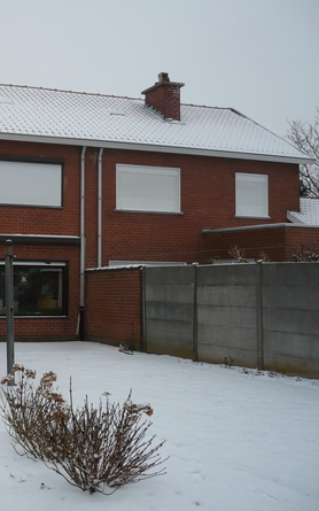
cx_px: -2
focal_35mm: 50
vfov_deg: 40.3
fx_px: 696
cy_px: 256
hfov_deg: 24.6
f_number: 2.8
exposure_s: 1/640
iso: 100
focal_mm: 5.8
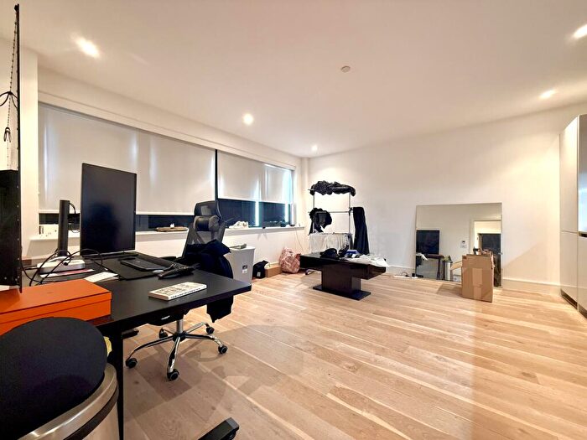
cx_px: 294
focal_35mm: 14
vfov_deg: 85.7
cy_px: 220
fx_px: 237
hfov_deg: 102.1
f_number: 2.2
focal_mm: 2.22
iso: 200
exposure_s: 1/50
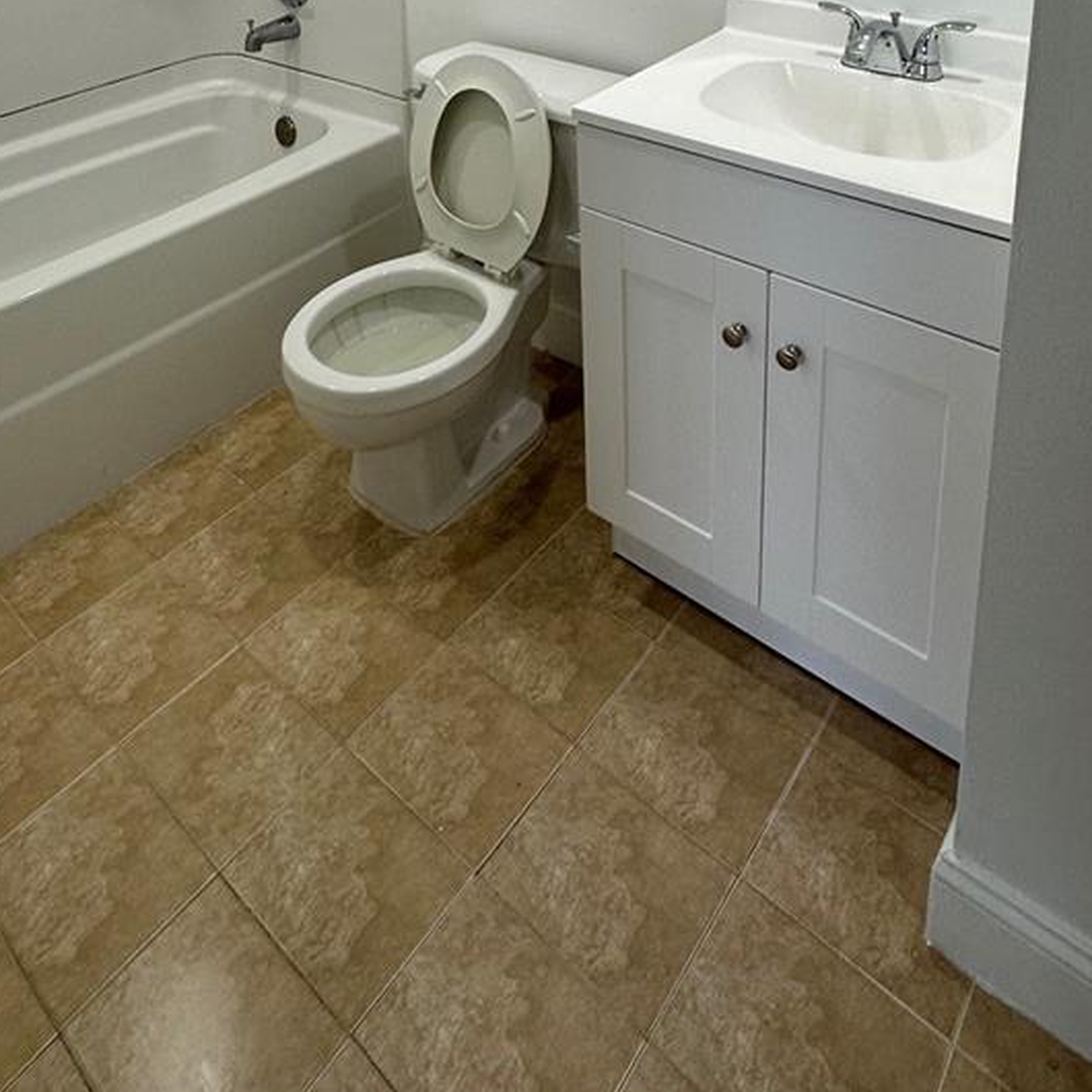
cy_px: -25
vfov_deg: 46.8
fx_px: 999
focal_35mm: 28
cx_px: 519
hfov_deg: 57.3
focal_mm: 2.22
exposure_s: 1/120
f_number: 2.2
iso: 100
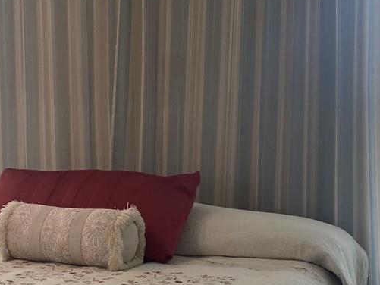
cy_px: 177
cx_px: 117
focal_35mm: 83
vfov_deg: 17.8
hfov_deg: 23.4
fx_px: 911
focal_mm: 4.25
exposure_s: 1/120
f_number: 1.8
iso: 40
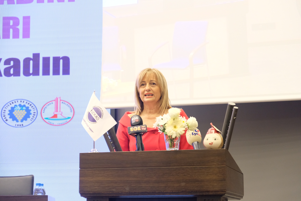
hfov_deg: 24.5
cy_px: 100
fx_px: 694
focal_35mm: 83
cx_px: 150
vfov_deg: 16.5
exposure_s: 1/60
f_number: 4
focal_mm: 55
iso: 2500
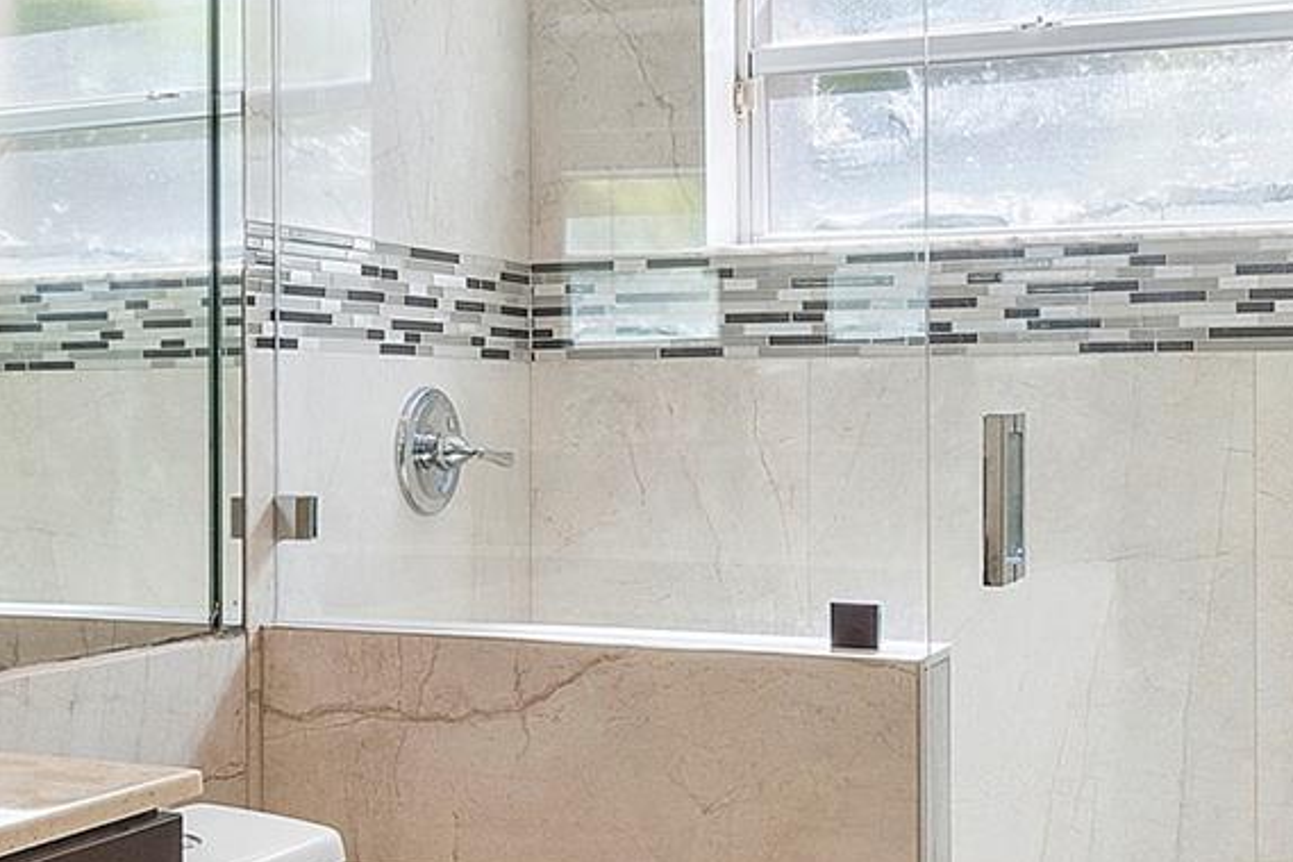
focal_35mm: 54
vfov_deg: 25.0
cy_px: 442
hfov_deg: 36.8
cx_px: 543
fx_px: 1939
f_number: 11
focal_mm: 10
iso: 160
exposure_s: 1/25
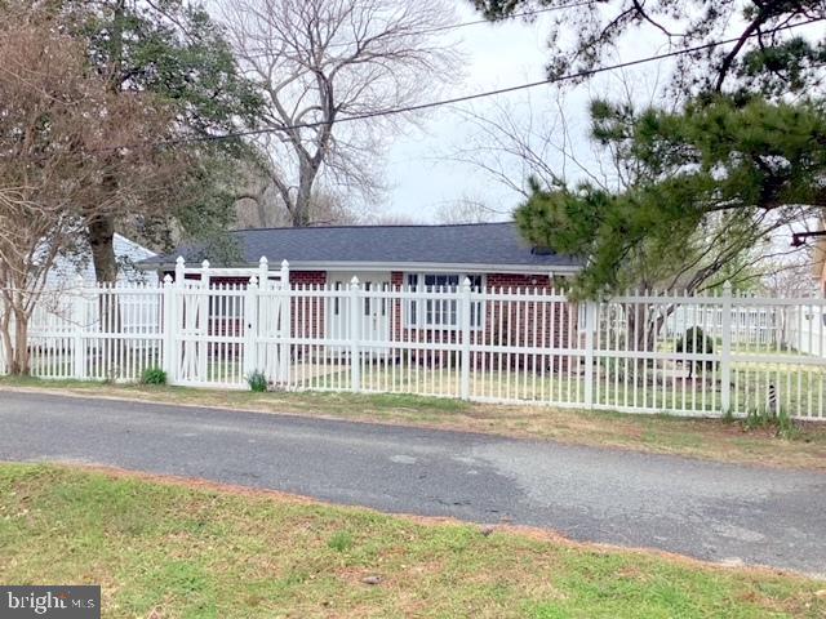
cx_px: 413
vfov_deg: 45.4
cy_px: 310
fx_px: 740
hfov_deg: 58.4
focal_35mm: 31
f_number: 2.4
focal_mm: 3.3
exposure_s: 1/497
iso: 25
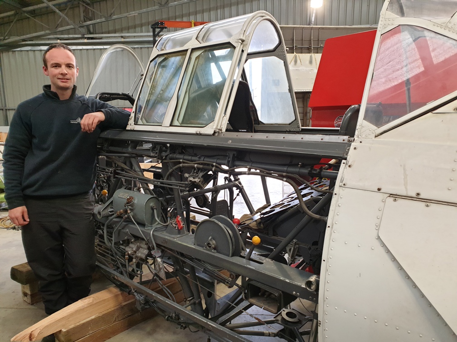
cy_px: 171
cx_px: 228
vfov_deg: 53.1
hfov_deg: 67.3
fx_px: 343
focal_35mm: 26
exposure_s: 1/50
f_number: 2.4
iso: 320
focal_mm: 4.3
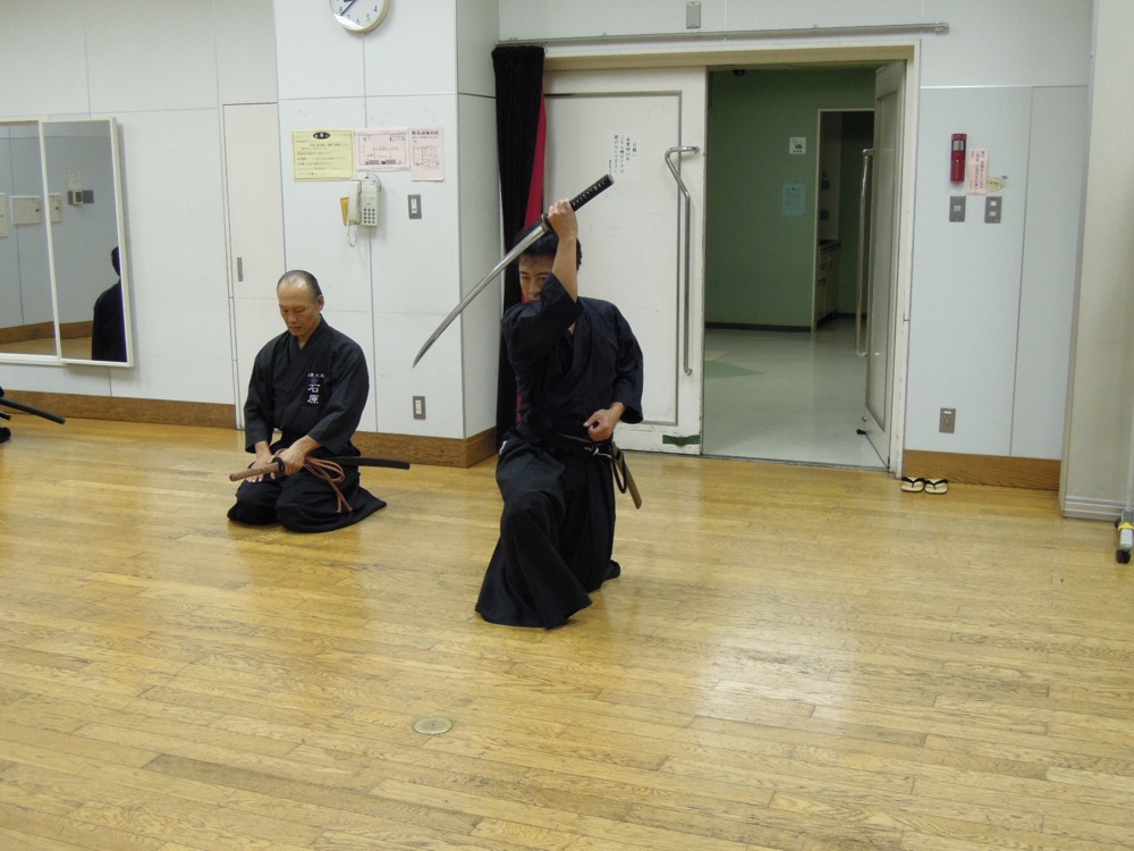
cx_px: 567
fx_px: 1310
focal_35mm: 40
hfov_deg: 46.8
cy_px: 426
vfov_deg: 36.0
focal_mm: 7.2
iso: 400
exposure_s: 1/30
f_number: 3.3
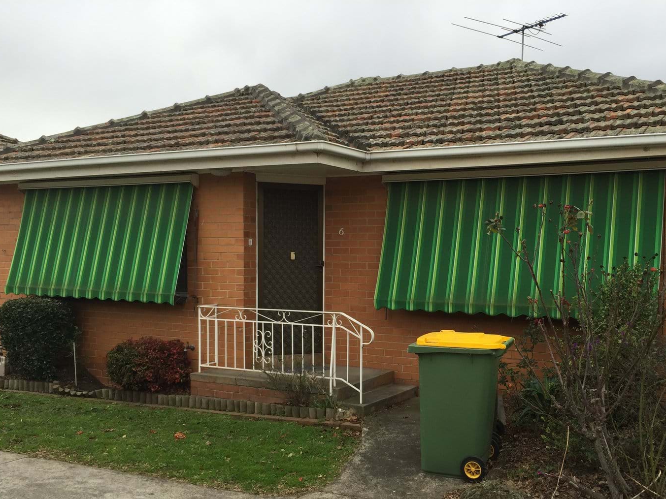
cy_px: 298
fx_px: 673
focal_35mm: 35
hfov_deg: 52.4
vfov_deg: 40.5
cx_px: 381
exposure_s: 1/465
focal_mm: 4.15
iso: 32
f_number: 2.2
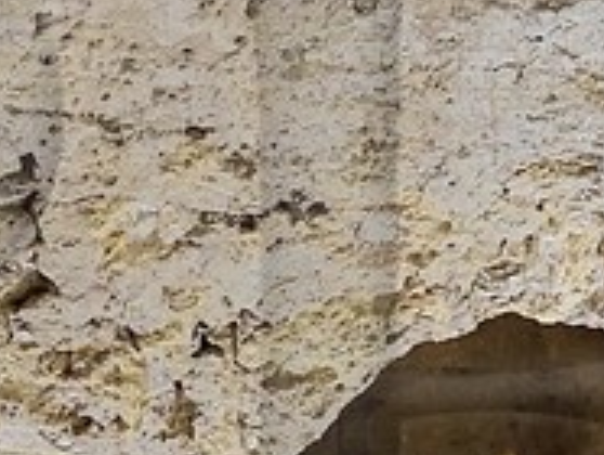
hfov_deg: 10.0
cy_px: 413
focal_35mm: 198
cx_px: 179
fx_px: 3459
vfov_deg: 7.5
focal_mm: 24
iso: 1600
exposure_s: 1/5
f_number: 8
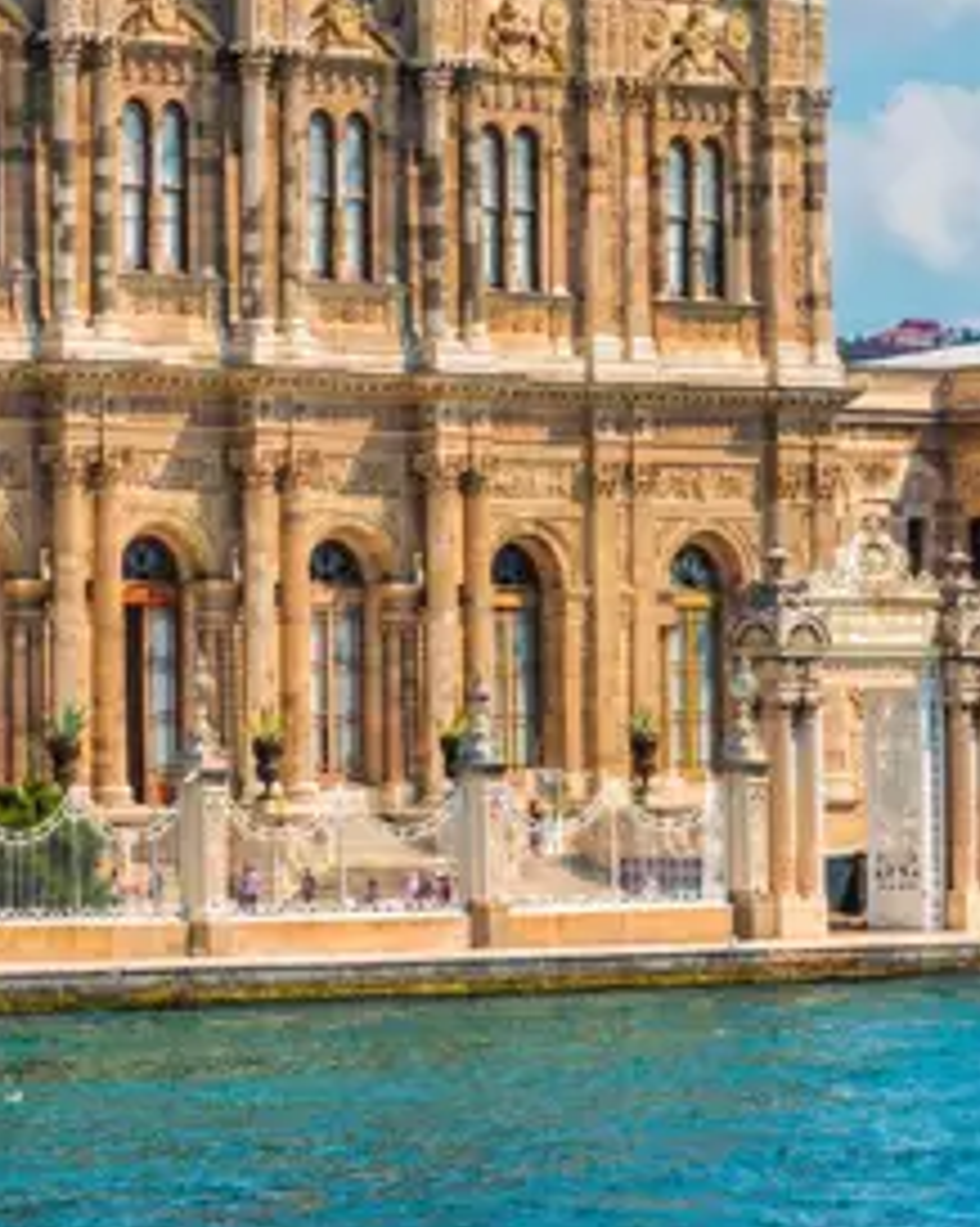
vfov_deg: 9.1
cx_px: -85
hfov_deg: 7.2
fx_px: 7695
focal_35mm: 212
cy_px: 56
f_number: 8
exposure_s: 1/320
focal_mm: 70
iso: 100
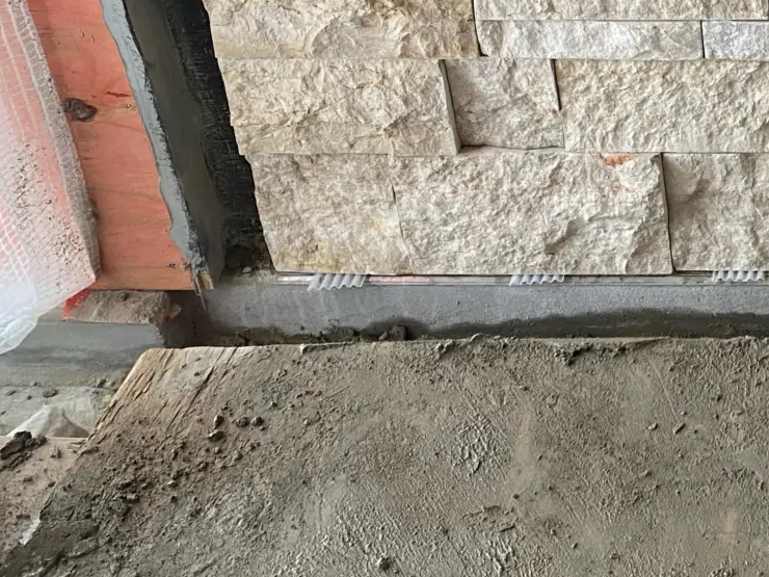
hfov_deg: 24.2
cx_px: 958
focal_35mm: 72
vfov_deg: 19.9
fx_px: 1599
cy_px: 11
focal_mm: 4.25
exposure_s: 1/69
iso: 125
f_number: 1.8
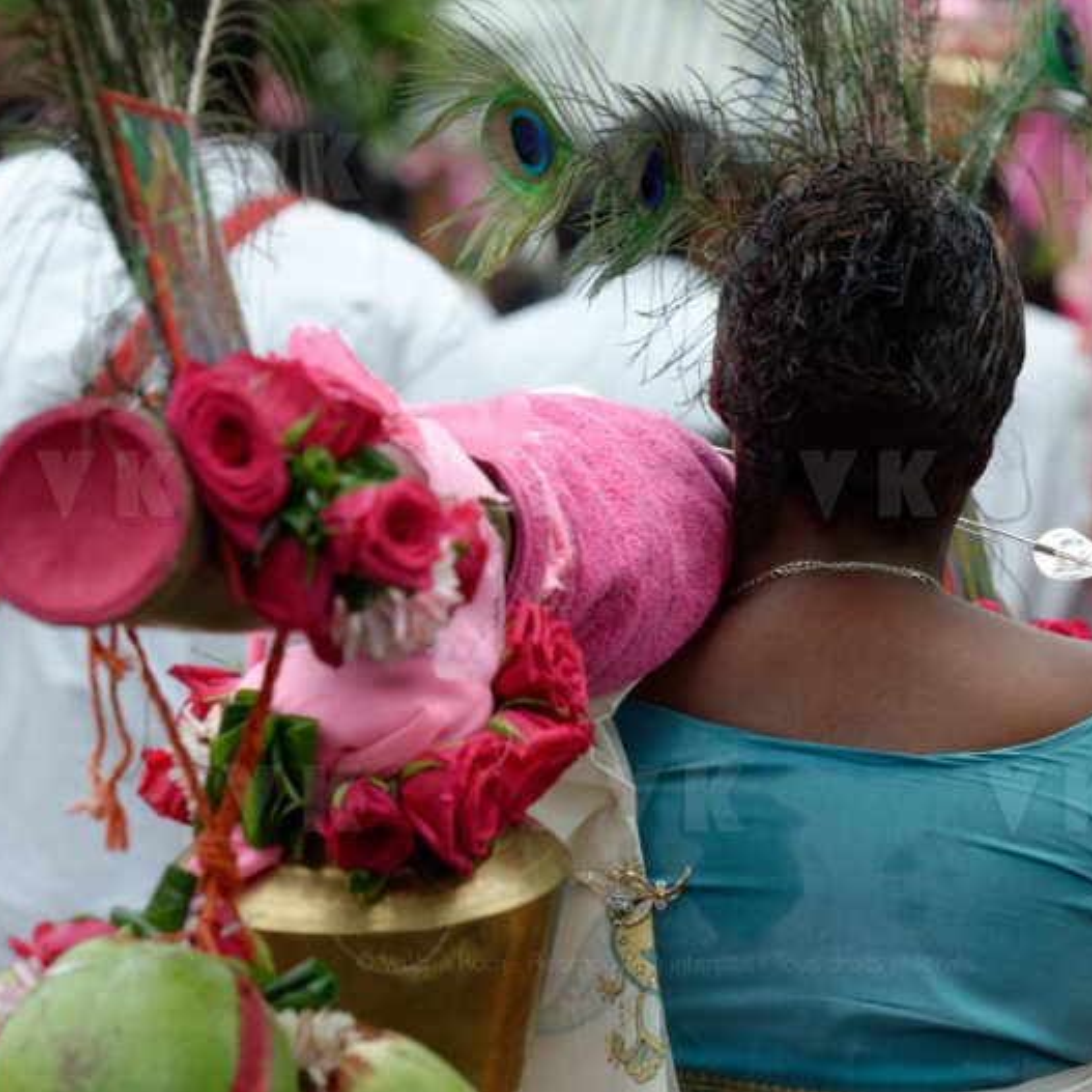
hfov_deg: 5.7
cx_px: 671
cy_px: 547
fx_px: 11028
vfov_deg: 5.7
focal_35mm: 309
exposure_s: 1/400
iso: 200
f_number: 6.3
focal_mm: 160
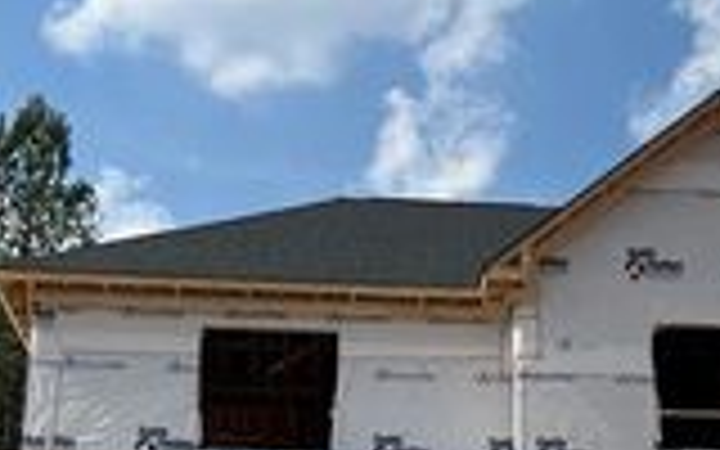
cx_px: 472
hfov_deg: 24.0
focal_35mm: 86
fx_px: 1688
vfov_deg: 14.9
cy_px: 479
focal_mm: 5.7
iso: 50
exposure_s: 1/5882
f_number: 1.5
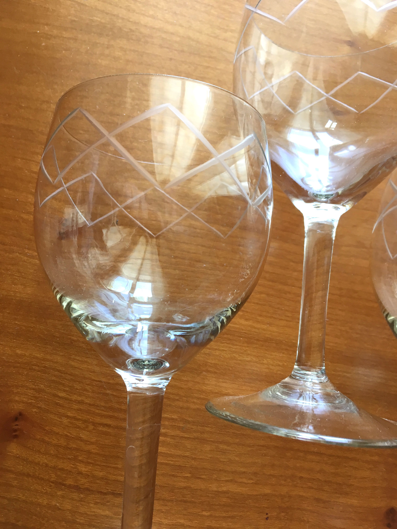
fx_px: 443
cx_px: 198
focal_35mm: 29
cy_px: 264
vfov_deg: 61.7
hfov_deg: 48.2
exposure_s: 1/33
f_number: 2.2
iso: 80
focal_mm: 4.15
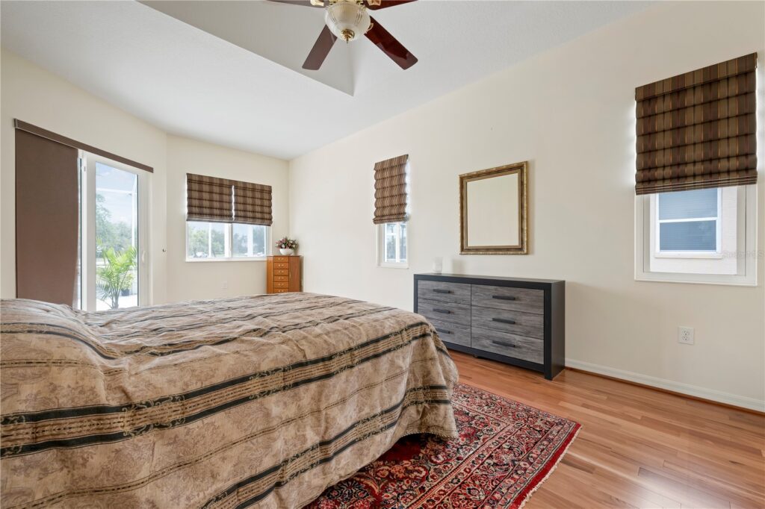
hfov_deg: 100.4
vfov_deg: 77.3
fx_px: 319
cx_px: 382
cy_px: 254
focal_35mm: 15
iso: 400
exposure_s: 1/4
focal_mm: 15
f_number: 8
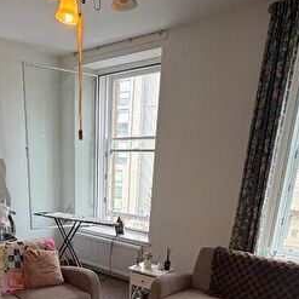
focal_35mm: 35
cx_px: 110
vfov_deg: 42.3
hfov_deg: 46.8
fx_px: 342
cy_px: 283
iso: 125
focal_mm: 2.22
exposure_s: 1/100
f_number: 2.2
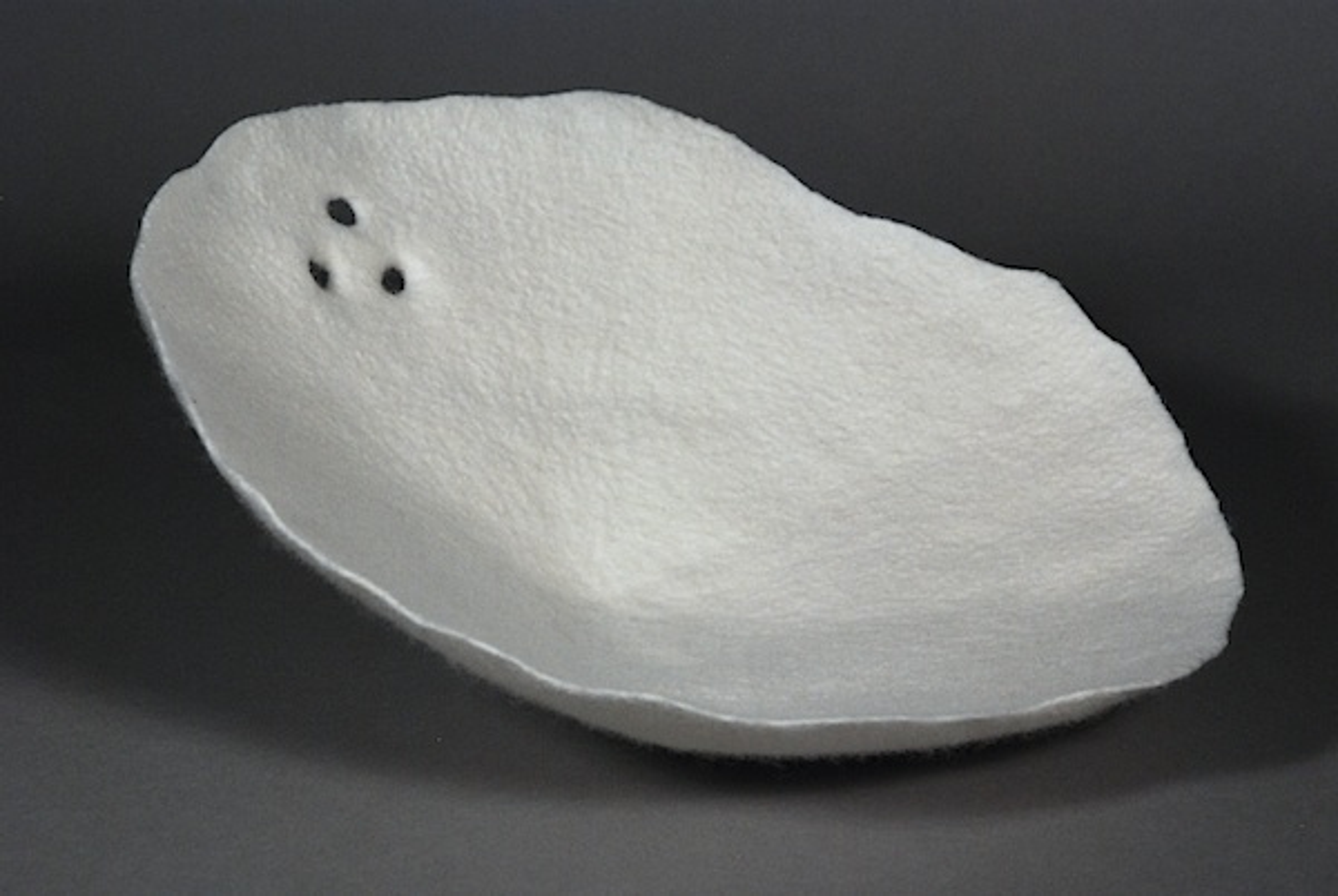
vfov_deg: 11.5
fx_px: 4467
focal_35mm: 120
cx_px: 669
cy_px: 448
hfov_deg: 17.0
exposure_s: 1/160
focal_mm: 80
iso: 800
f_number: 16
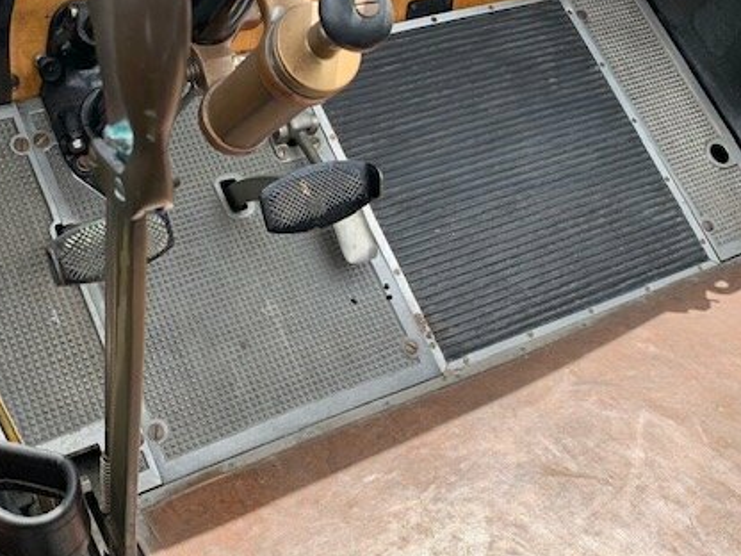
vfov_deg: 36.0
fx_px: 856
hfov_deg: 45.9
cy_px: 285
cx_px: 230
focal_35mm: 40
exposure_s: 1/1043
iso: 25
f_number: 1.8
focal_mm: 4.25
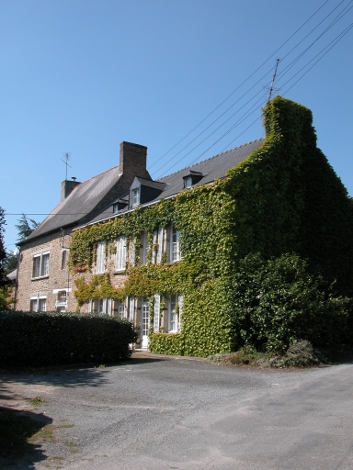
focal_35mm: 35
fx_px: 476
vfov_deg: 52.6
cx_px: 176
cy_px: 235
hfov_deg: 40.7
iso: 100
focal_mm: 8.9
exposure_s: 1/330
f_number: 6.3
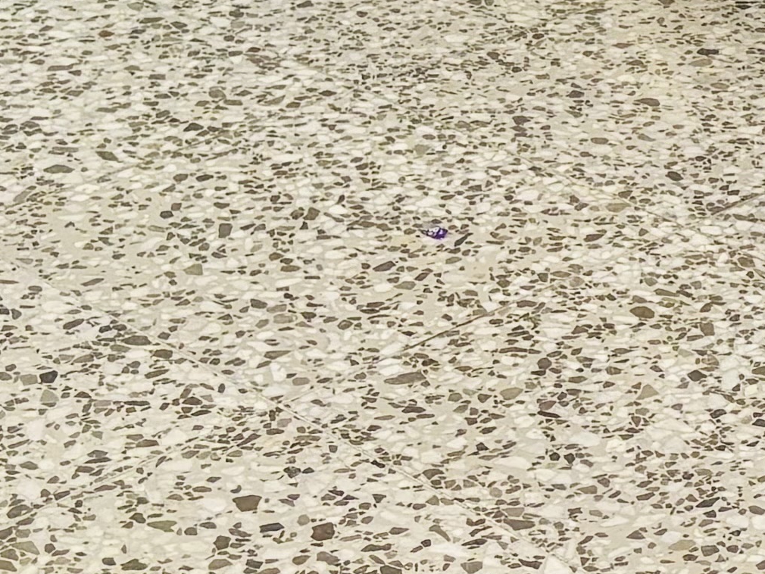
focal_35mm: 147
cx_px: 1035
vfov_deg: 8.8
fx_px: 3249
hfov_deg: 12.9
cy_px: -974
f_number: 1.6
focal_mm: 5.96
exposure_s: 1/100
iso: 80
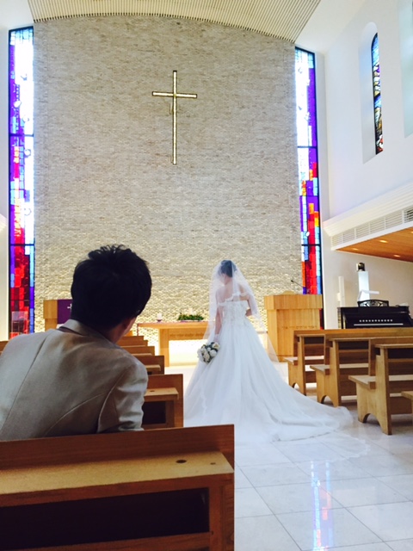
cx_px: 206
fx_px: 461
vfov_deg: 61.7
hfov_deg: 48.2
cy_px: 276
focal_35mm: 29
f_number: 2.2
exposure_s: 1/30
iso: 200
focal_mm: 4.15
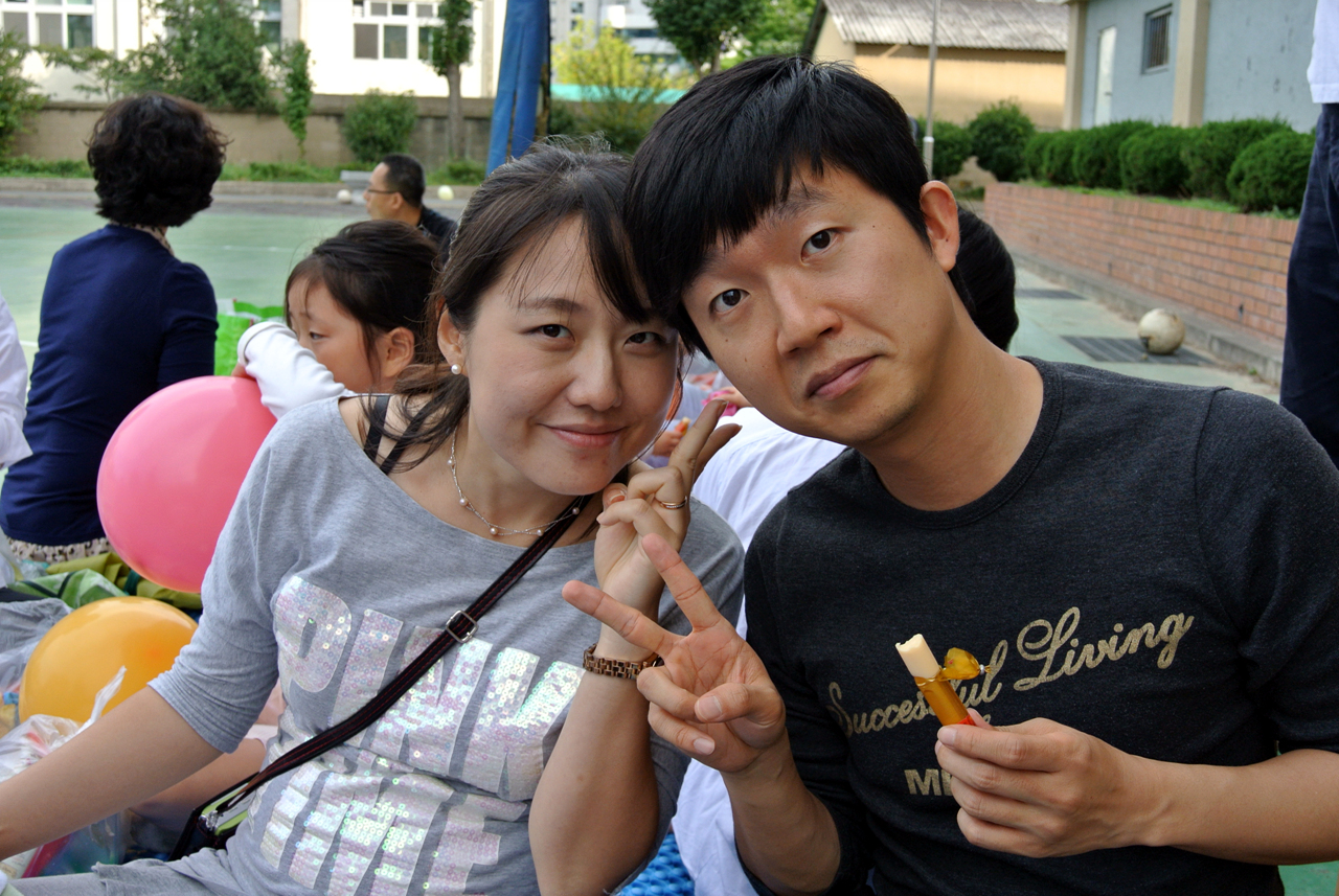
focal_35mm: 40
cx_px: 670
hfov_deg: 48.4
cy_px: 448
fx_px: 1490
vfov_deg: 33.5
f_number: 4.2
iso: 200
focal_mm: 15
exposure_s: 1/320
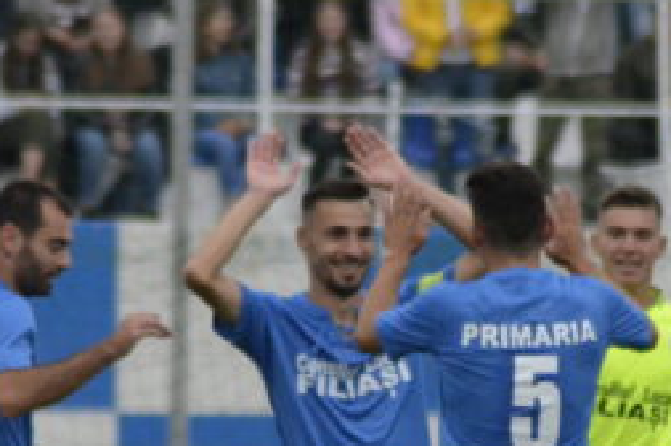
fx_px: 23715
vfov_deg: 1.1
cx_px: 316
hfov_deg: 1.6
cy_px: 413
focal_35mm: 1274
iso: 4000
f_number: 6.3
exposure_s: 1/2500
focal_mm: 280
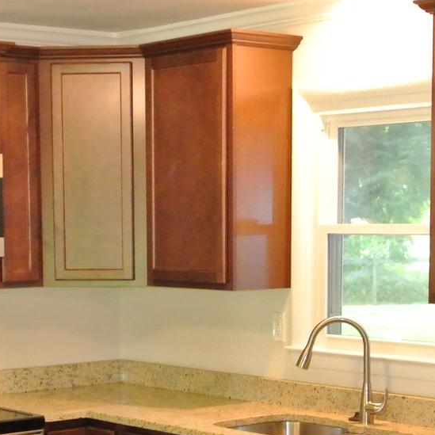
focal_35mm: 92
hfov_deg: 18.9
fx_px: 1308
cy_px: 467
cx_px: 218
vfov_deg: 18.2
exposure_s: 1/60
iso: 1800
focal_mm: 11
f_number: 3.5
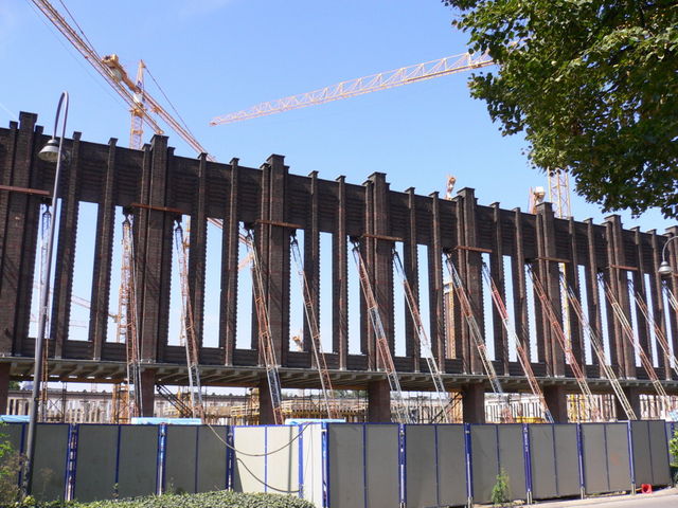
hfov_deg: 52.6
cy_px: 254
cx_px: 339
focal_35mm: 35
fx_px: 686
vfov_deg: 40.7
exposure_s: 1/200
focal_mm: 5.8
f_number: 5.6
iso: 80
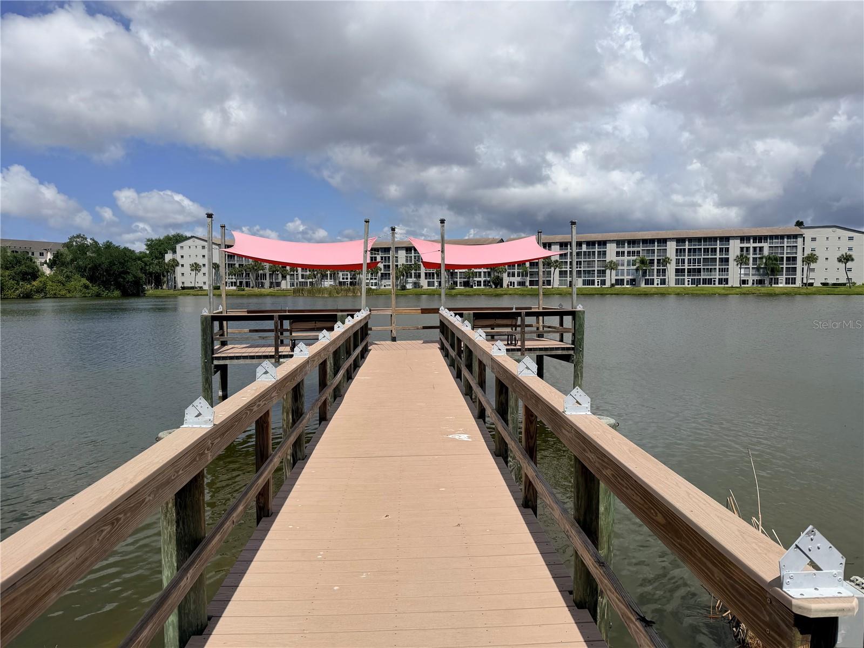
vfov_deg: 56.8
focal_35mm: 24
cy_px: 324
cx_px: 432
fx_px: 599
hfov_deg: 71.6
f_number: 1.78
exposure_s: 1/10309
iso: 80
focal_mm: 6.76
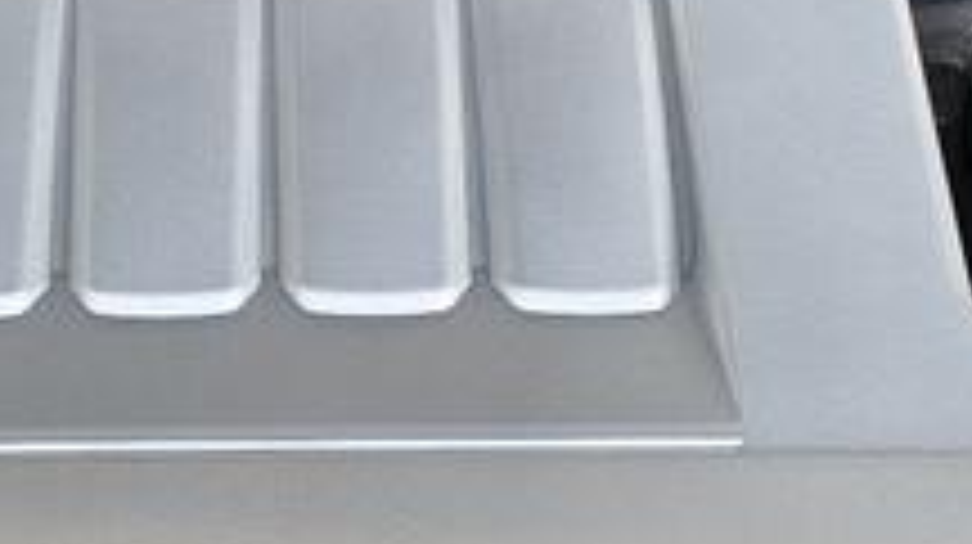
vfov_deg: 7.8
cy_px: 292
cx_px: 274
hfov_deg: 13.8
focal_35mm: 155
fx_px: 3991
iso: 337
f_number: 1.8
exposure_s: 1/100
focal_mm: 5.56
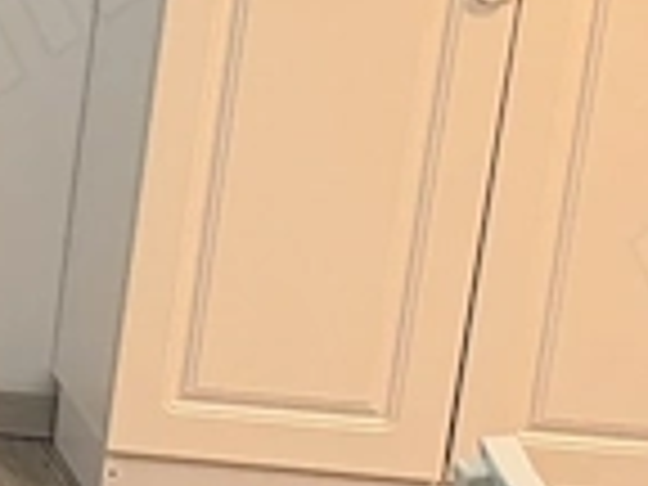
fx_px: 3126
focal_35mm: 167
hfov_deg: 8.8
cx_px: -1526
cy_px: 54
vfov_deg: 8.9
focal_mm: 6.76
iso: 400
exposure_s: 1/50
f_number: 1.78
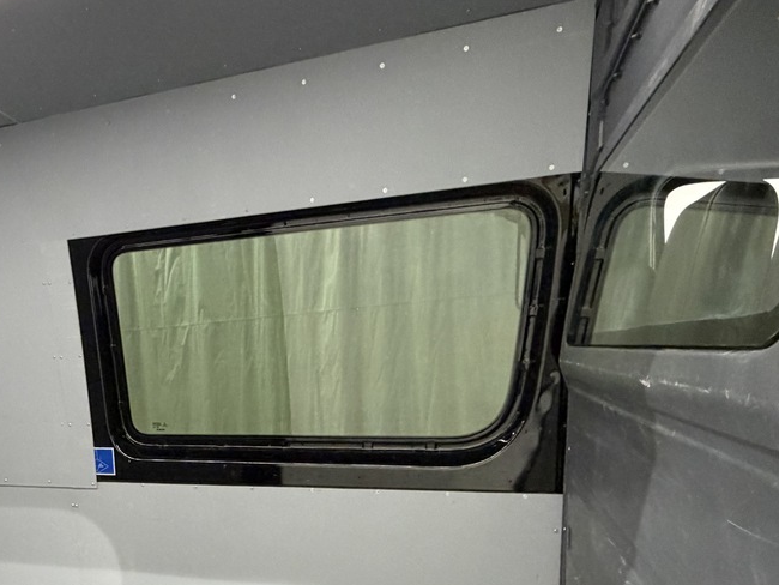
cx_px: 176
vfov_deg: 43.2
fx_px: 698
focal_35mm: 31
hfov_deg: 55.0
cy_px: 474
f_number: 2.2
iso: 500
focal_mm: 2.22
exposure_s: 1/50
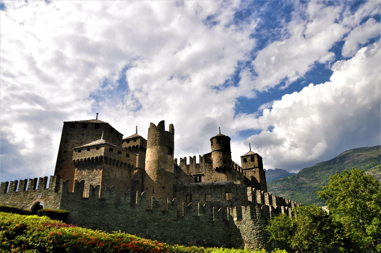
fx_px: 285
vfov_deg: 47.8
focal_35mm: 27
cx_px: 190
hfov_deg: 67.4
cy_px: 126
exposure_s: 1/200
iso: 200
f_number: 13
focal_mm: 18
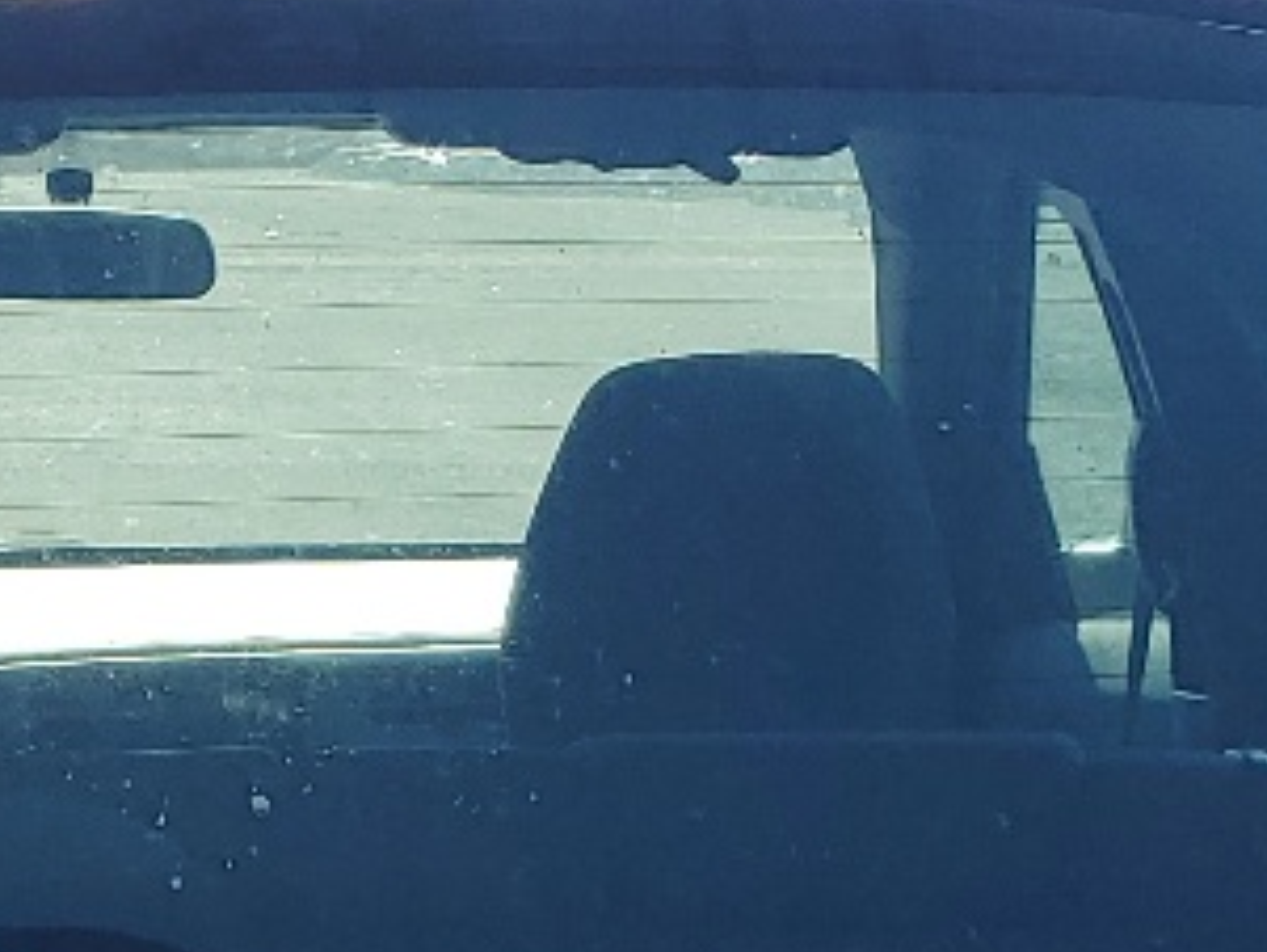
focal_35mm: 138
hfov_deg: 14.1
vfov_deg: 10.2
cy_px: 1647
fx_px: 5053
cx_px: -21
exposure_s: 1/2000
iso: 50
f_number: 1.5
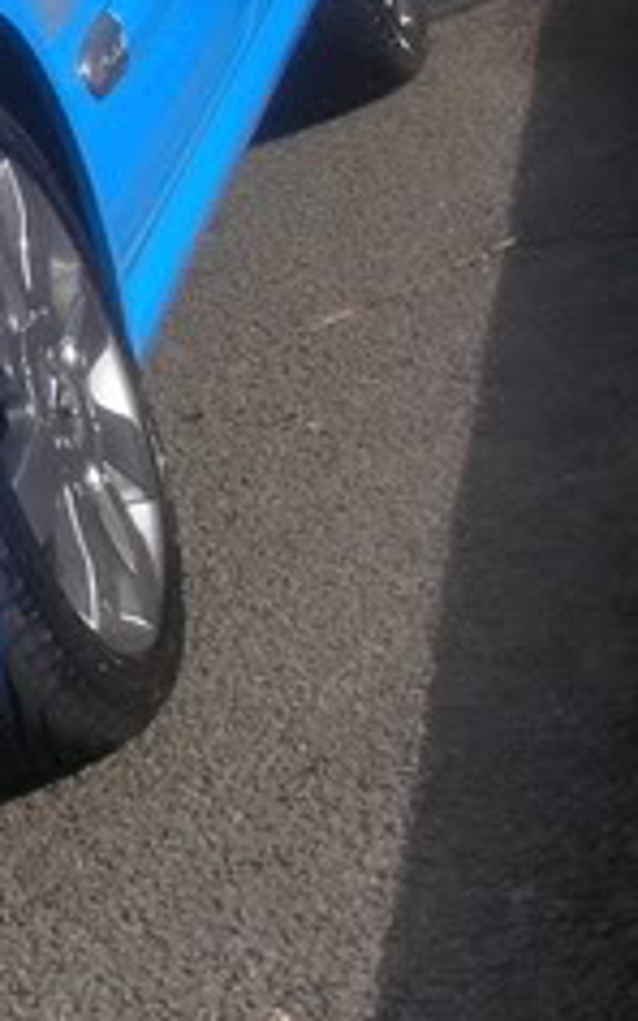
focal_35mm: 125
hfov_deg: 9.8
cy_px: 146
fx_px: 3480
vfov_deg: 16.5
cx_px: -565
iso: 50
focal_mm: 5.8
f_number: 3
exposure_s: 1/164
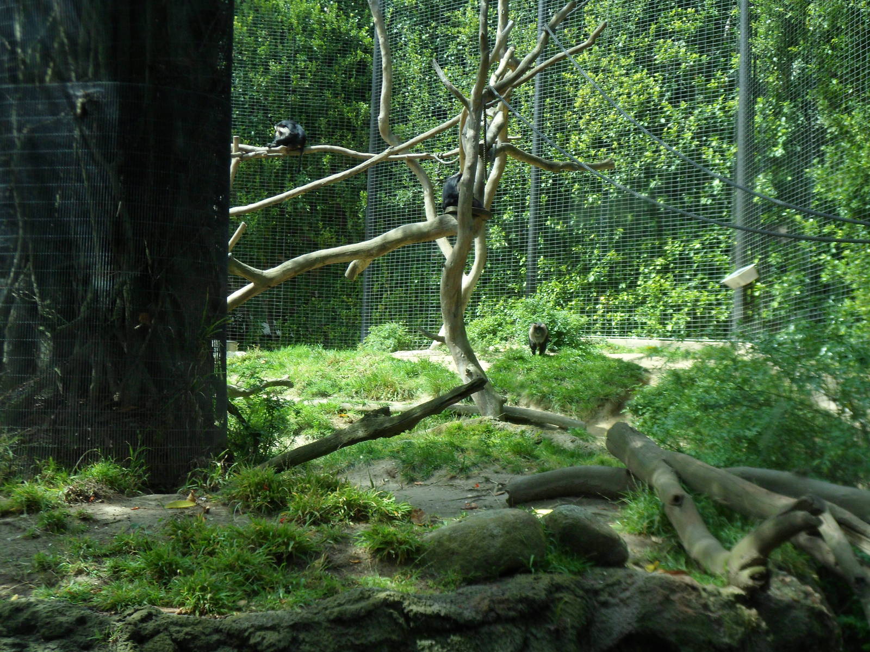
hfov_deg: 36.8
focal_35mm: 52
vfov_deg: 28.0
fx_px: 1307
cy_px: 326
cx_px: 435
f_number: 4.3
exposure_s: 1/90
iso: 80
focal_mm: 8.1
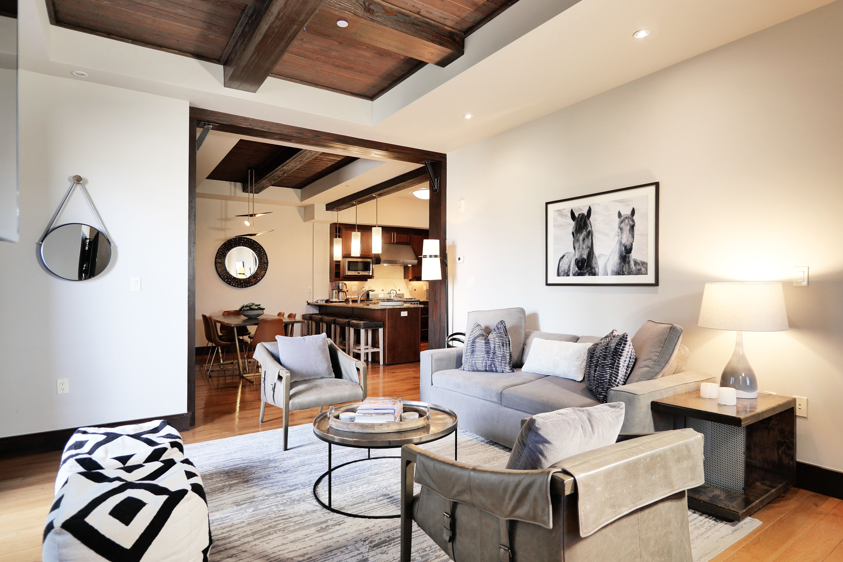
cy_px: 281
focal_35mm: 18
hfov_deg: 90.0
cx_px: 422
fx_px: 421
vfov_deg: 67.4
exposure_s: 1/50
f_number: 1.7
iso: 800
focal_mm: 9
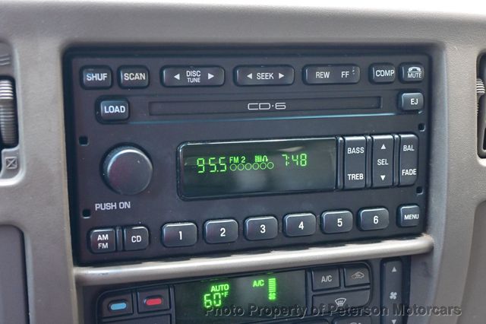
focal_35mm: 47
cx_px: 243
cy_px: 162
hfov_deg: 41.7
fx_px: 638
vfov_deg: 28.5
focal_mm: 31.5
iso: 1400
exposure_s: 1/50
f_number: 5
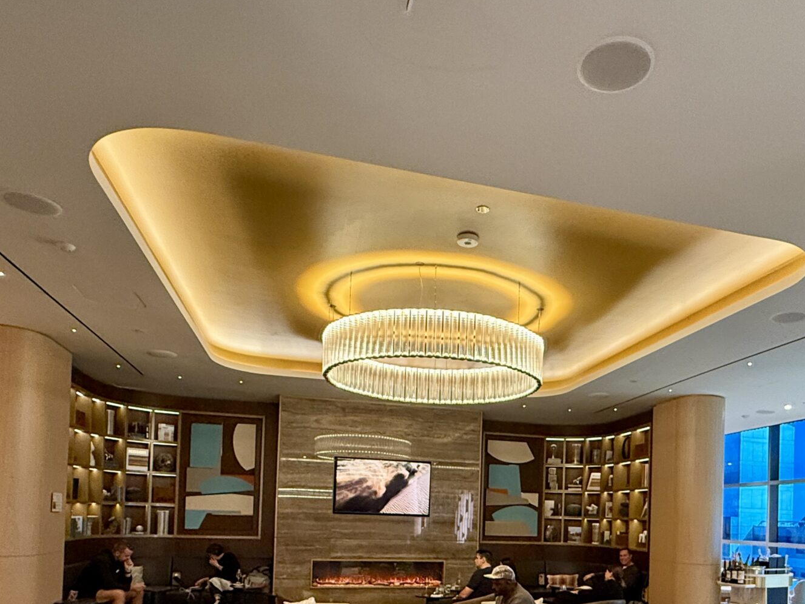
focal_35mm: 27
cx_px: 495
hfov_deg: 64.5
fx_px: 628
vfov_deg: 47.7
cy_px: 508
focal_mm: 2.22
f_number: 2.2
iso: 500
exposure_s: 1/59
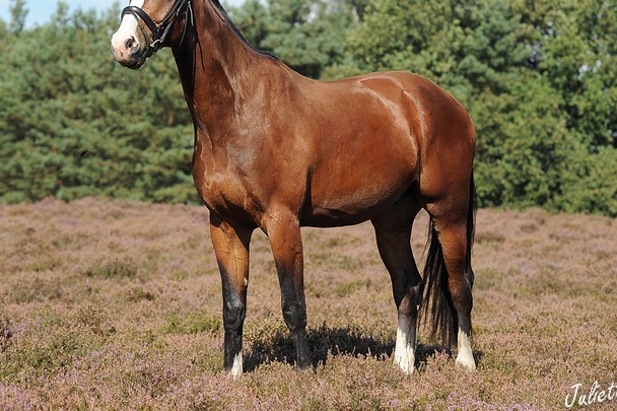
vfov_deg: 11.5
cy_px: 166
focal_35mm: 119
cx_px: 337
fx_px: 2039
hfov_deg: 17.2
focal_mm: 92
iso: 200
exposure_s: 1/1250
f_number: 5
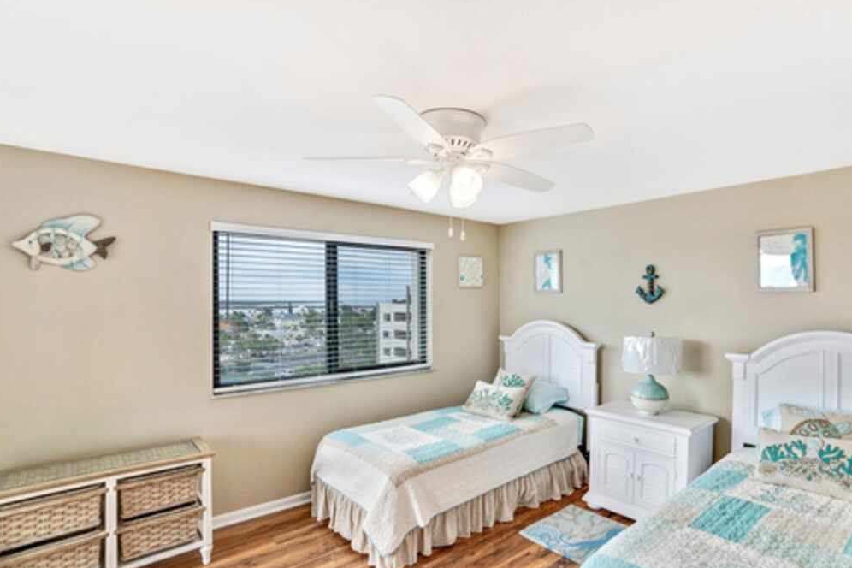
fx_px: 426
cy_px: 321
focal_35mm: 18
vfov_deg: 67.1
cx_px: 488
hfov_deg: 89.4
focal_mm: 14
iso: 100
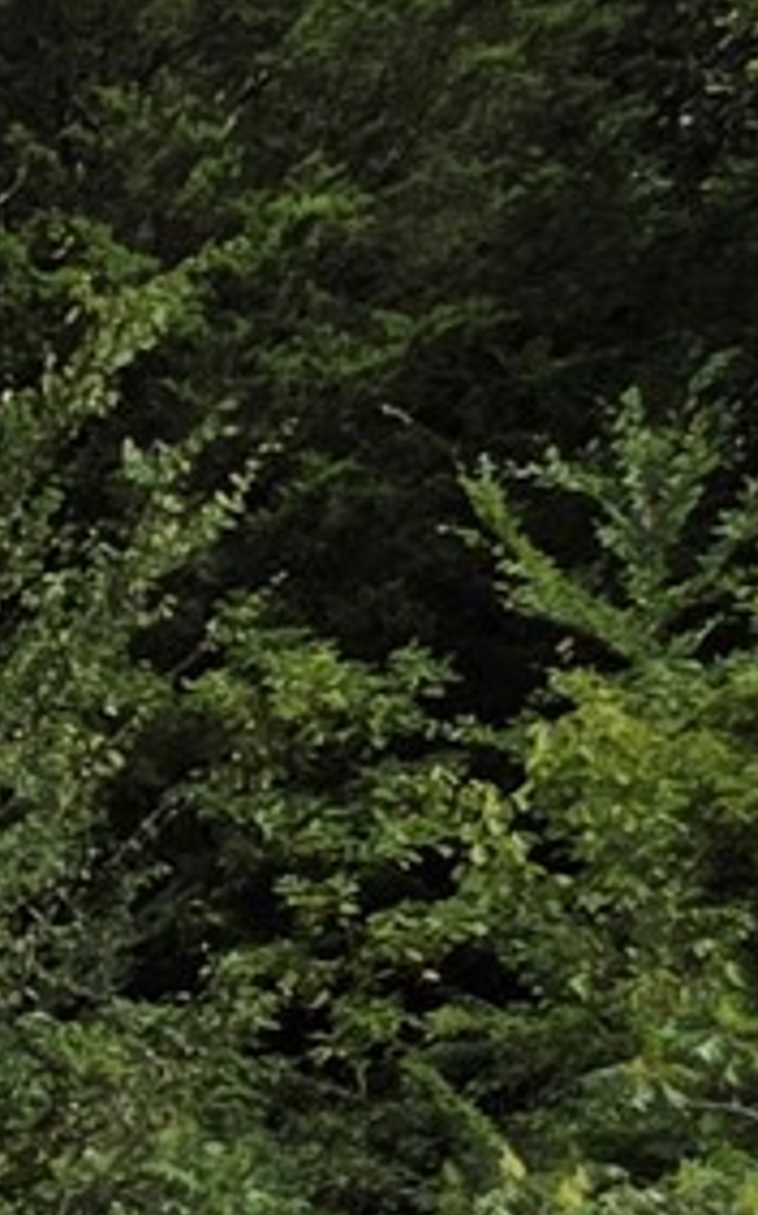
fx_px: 5492
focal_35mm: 166
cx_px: -2511
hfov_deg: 6.2
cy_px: 1405
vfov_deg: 12.4
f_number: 1.8
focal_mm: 5.4
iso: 80
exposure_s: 1/4771
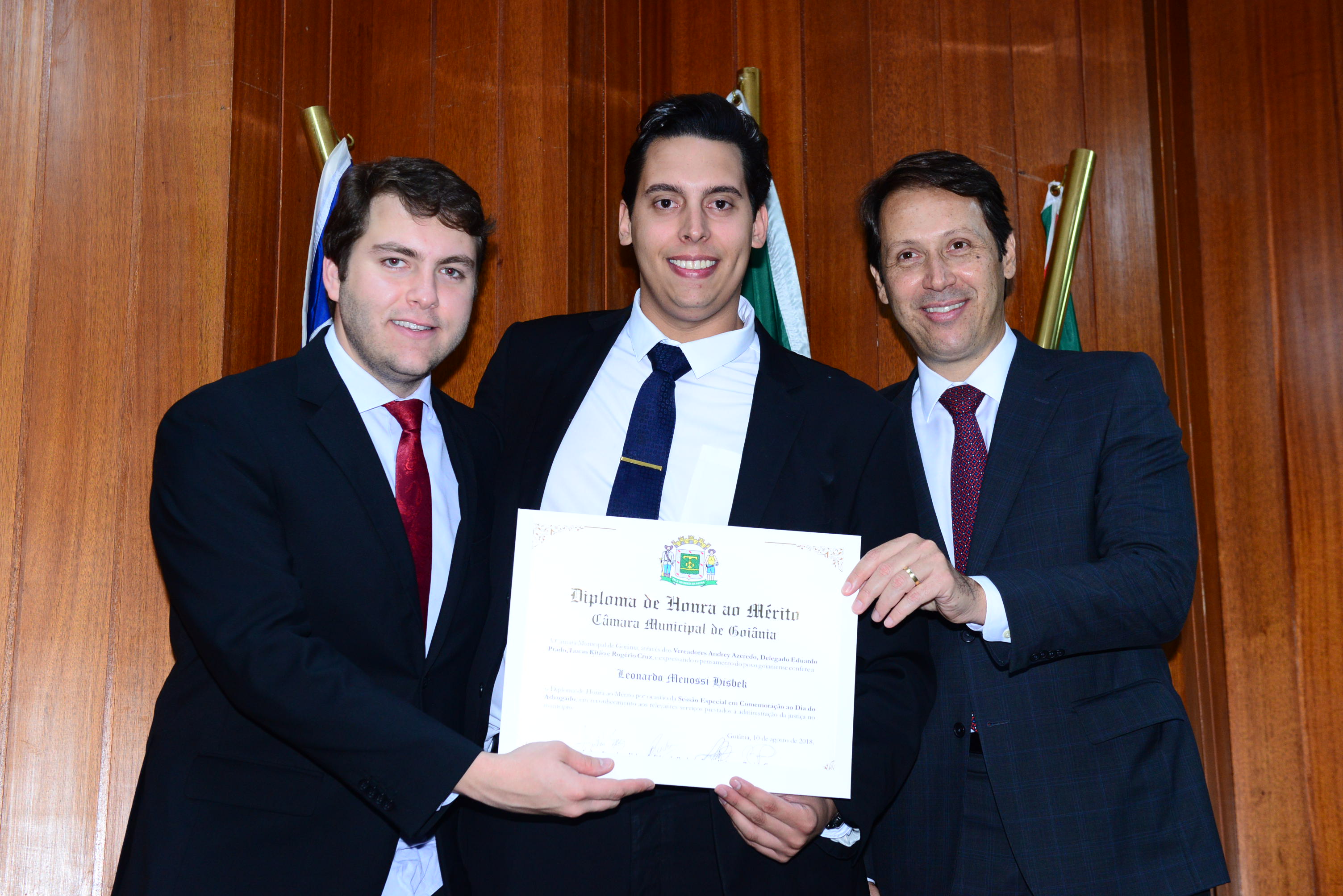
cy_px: 448
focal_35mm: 56
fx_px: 2090
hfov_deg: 35.6
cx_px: 672
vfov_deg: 24.2
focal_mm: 56
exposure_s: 1/125
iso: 2000
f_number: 5.6
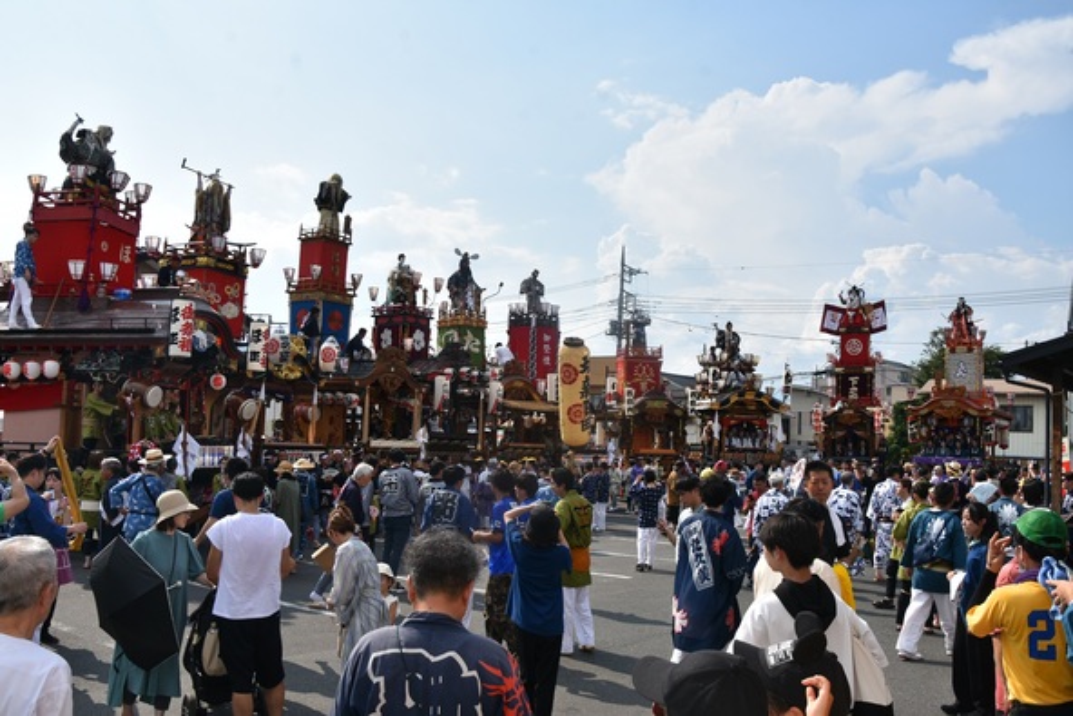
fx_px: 939
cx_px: 536
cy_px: 358
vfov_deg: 41.7
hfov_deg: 59.5
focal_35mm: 32
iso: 100
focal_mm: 21
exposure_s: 1/250
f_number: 11
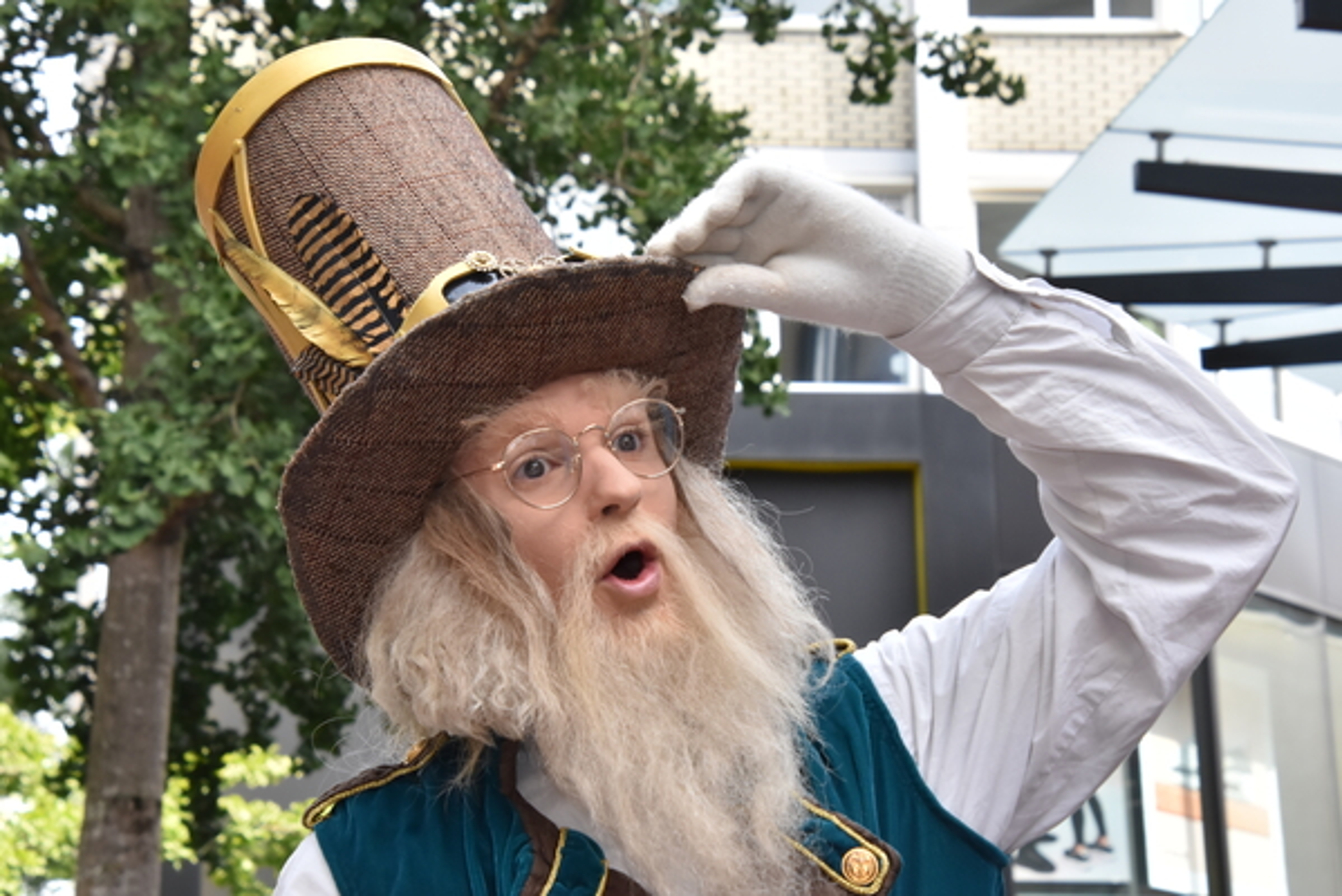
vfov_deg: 12.2
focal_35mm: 112
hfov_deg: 18.2
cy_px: 448
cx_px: 671
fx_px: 4196
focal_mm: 75
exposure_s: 1/250
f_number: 10
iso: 800
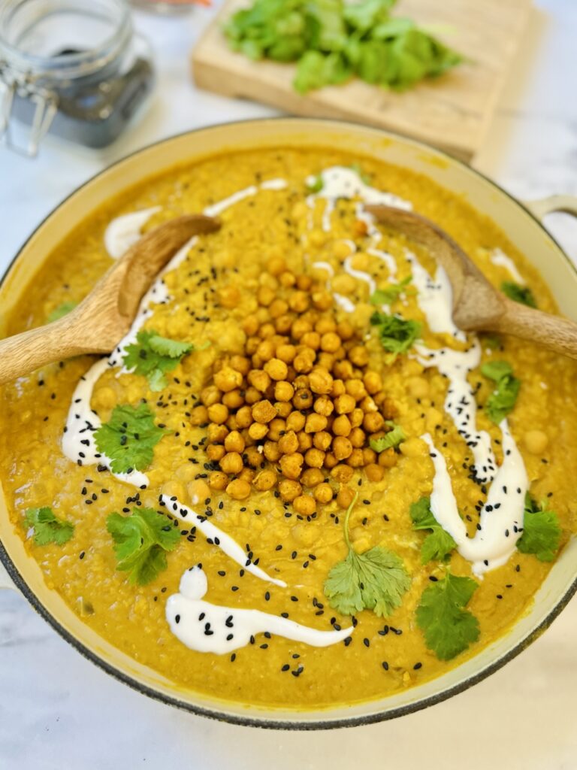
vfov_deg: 71.6
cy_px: 385
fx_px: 533
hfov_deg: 56.8
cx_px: 288
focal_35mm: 24
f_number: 1.78
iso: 250
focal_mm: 6.86
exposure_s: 1/94
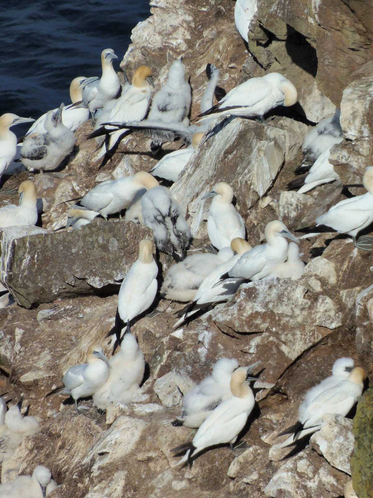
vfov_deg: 2.3
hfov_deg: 1.7
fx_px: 12413
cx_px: 186
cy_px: 249
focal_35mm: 864
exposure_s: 1/800
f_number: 6.3
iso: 64
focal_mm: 154.8
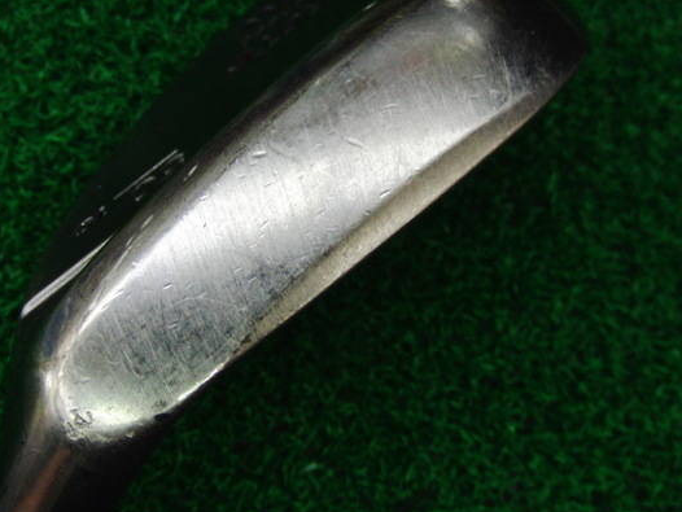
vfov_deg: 32.1
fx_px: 887
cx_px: 329
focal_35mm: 45
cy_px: 206
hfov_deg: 42.1
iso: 250
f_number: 3.6
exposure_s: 1/80
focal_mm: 6.42
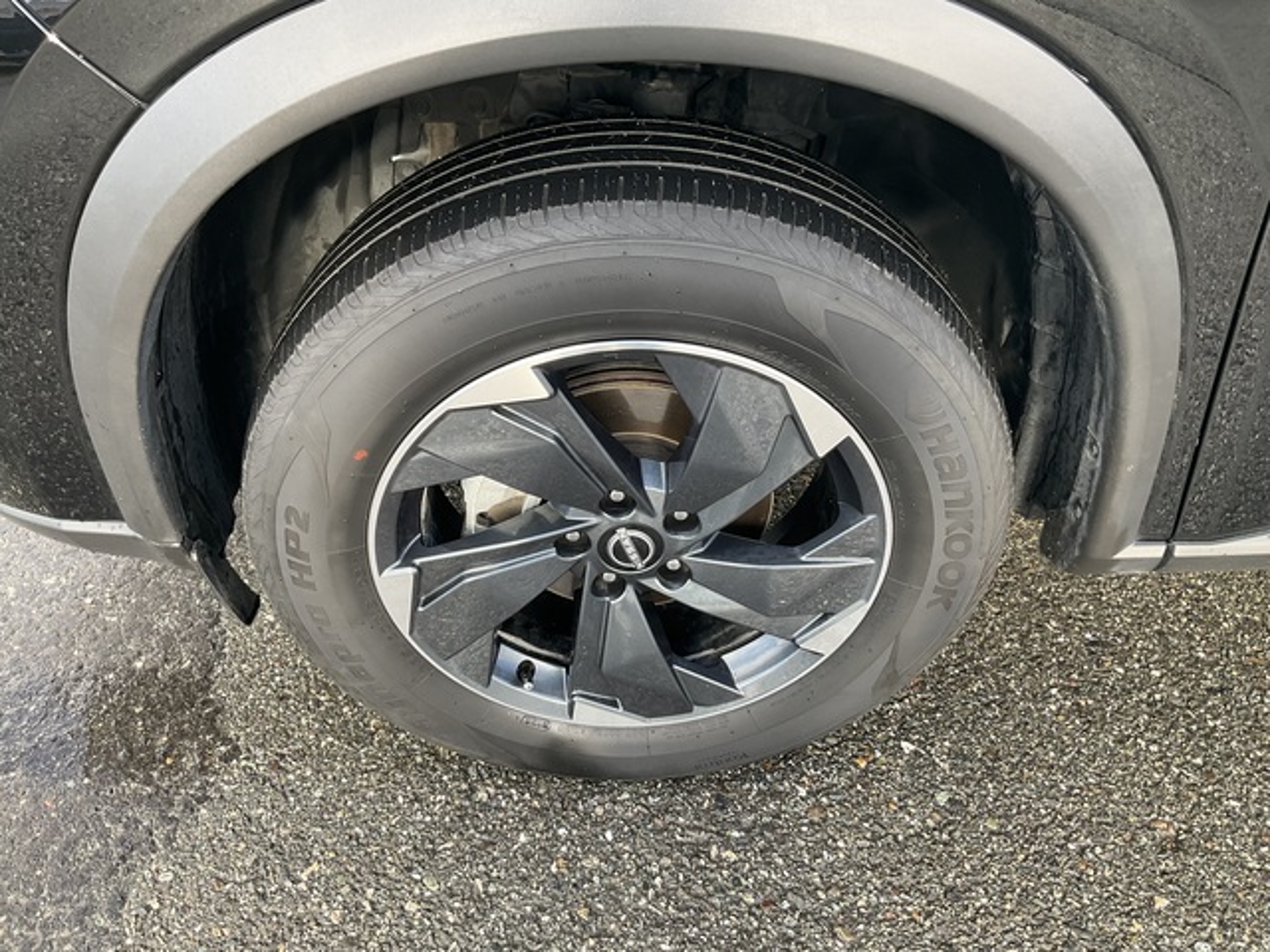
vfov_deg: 48.2
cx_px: 635
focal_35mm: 29
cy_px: 476
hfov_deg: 61.7
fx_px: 1064
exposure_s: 1/122
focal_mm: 3
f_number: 1.8
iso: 32
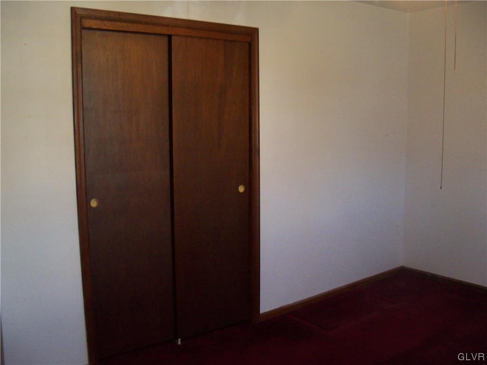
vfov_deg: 40.7
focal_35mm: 35
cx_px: 244
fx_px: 492
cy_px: 182
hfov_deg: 52.6
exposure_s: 1/30
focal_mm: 6.2
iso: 400
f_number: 3.5
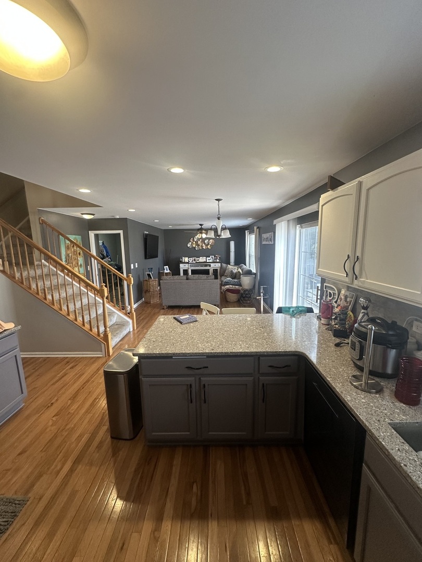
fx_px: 228
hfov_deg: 85.7
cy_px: 281
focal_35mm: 14
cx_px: 211
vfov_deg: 102.1
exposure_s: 1/120
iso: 200
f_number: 2.2
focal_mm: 2.22
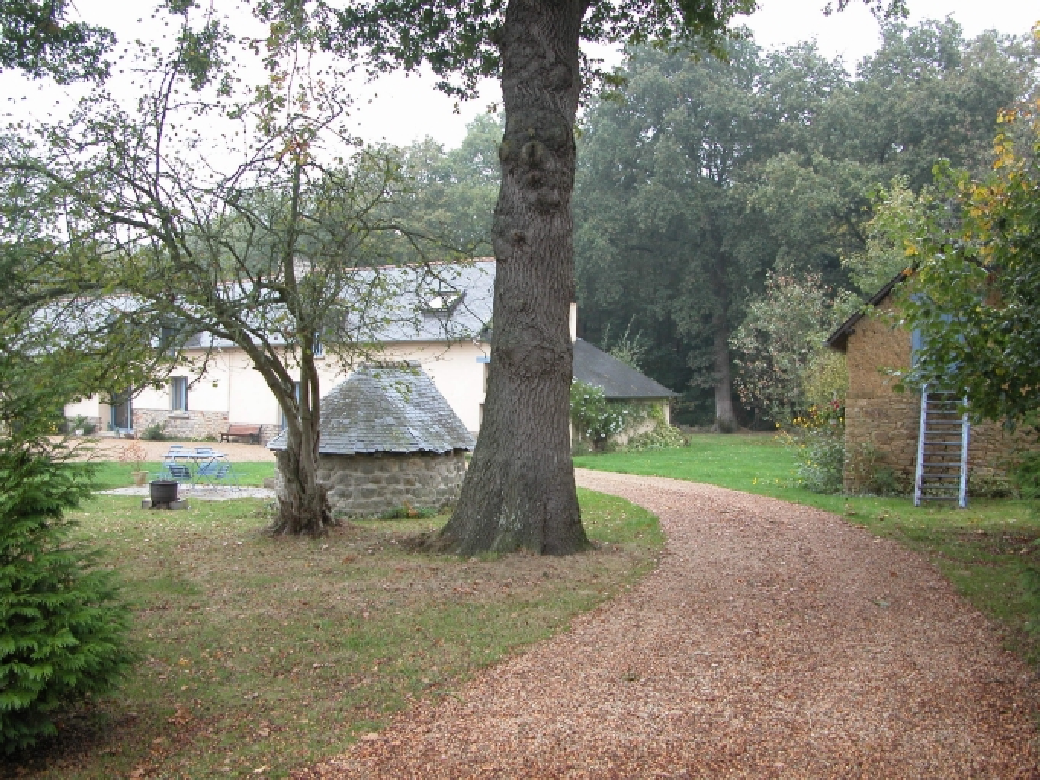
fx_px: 1052
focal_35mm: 35
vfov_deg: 40.7
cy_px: 390
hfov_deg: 52.6
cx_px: 520
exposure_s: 1/35
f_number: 2.8
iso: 100
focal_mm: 8.9
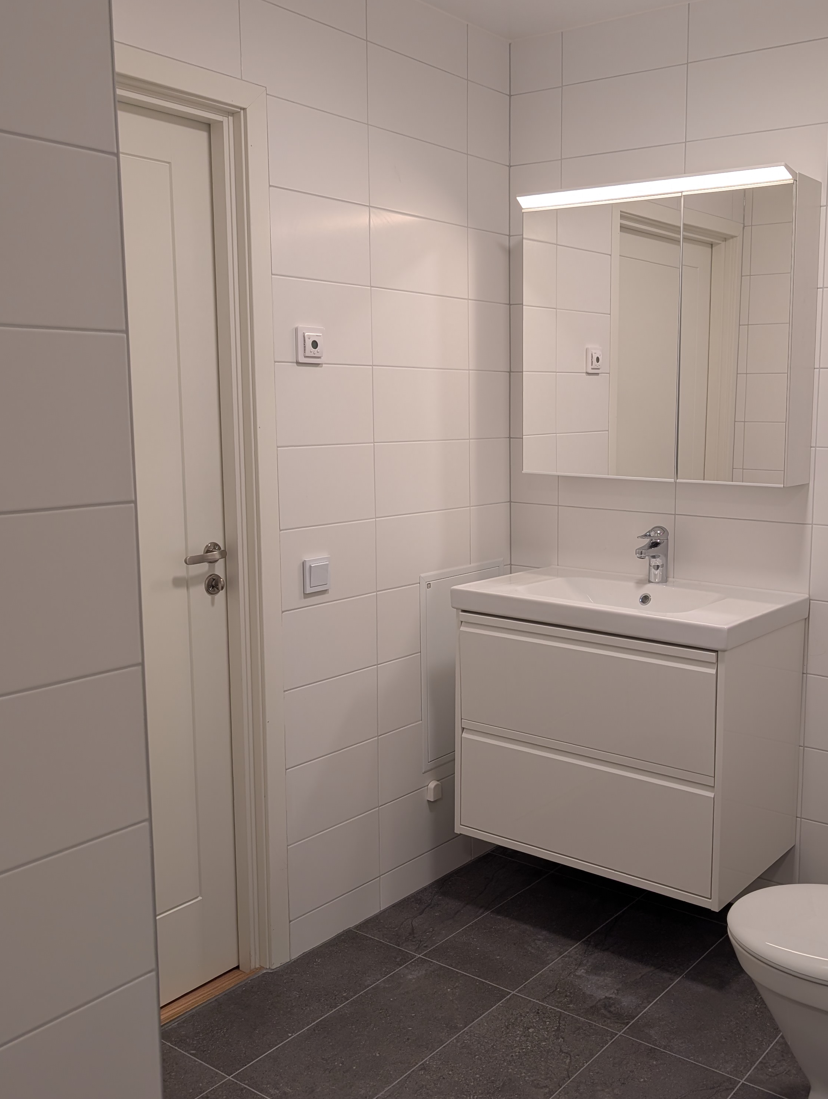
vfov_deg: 55.3
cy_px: 549
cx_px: 549
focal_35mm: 33
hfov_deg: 42.5
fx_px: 1050
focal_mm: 6.9
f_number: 1.68
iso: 23
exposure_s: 1/25
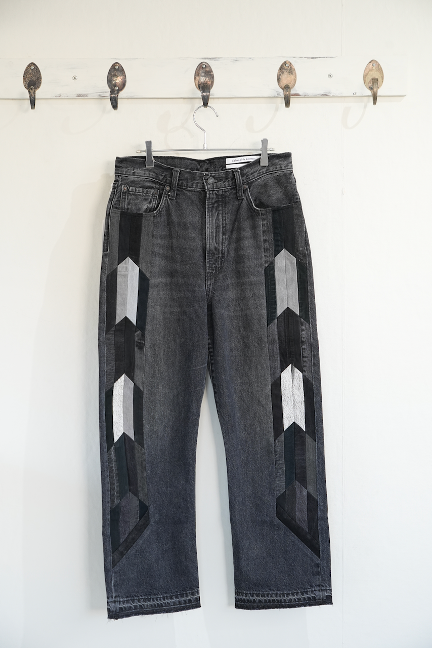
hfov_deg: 20.0
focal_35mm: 68
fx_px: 1223
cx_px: 216
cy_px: 324
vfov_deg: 29.6
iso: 1000
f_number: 5.6
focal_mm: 68
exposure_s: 1/50
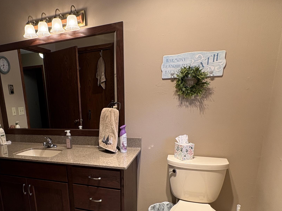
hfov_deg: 65.4
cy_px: 152
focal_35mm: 26
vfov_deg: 51.3
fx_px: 212
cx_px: 93
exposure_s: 1/60
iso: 160
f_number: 2.2
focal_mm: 2.22
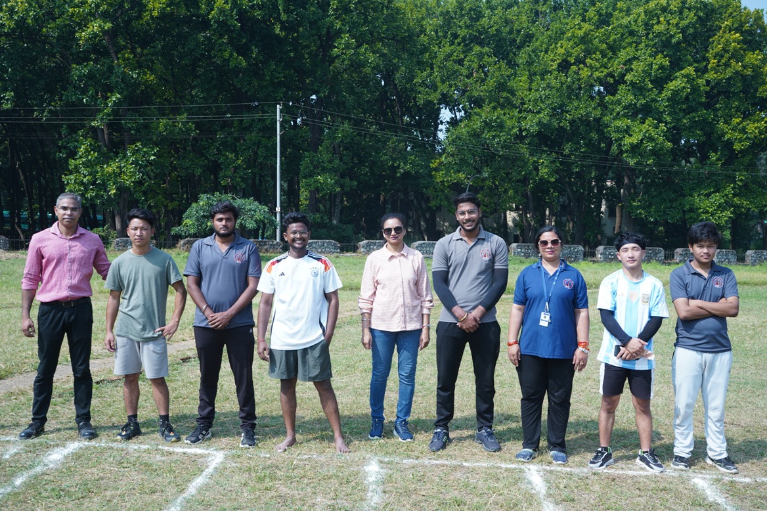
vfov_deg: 35.9
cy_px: 257
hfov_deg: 51.9
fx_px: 788
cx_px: 387
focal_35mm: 37
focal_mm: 36
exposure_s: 1/125
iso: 125
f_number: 9
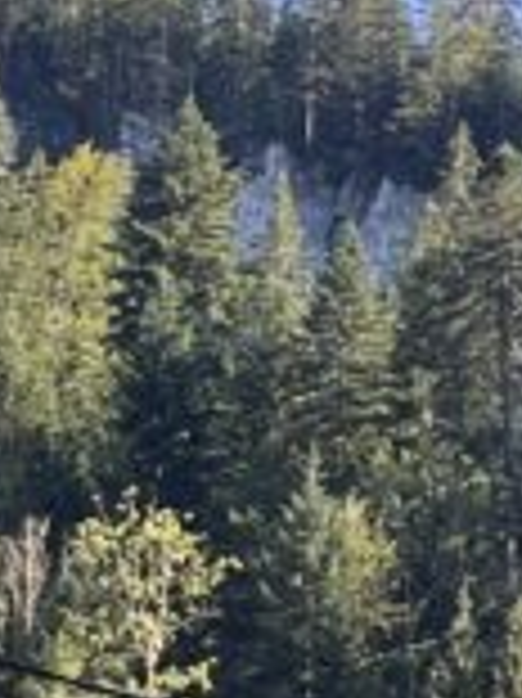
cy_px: 1180
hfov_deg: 8.3
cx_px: 900
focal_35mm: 172
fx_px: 3463
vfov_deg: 10.9
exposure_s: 1/761
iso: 50
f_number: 1.6
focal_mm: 5.1
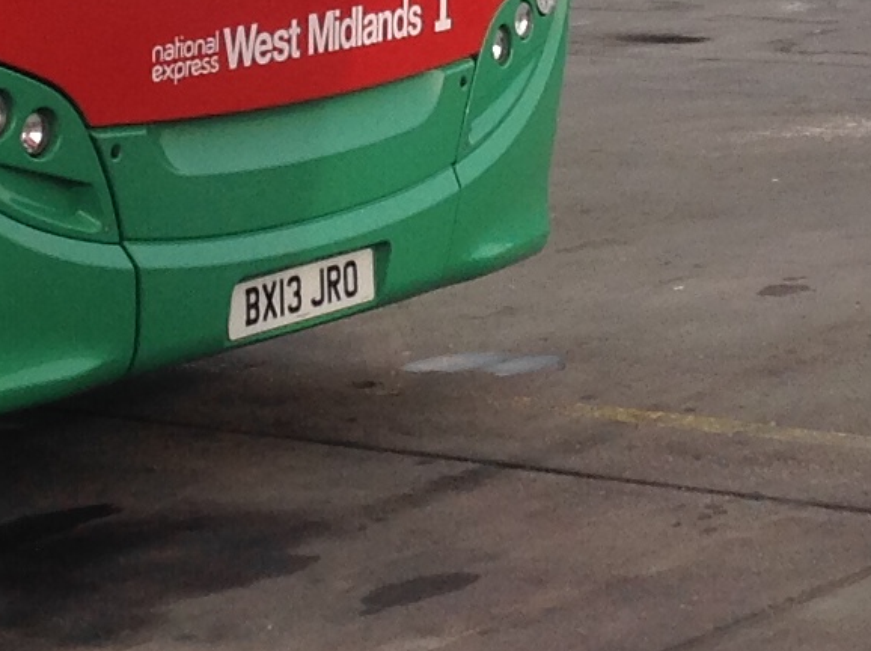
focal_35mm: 157
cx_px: 598
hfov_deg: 12.6
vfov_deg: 9.3
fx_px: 3945
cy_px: -146
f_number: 2.4
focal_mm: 4.28
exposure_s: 1/817
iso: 50
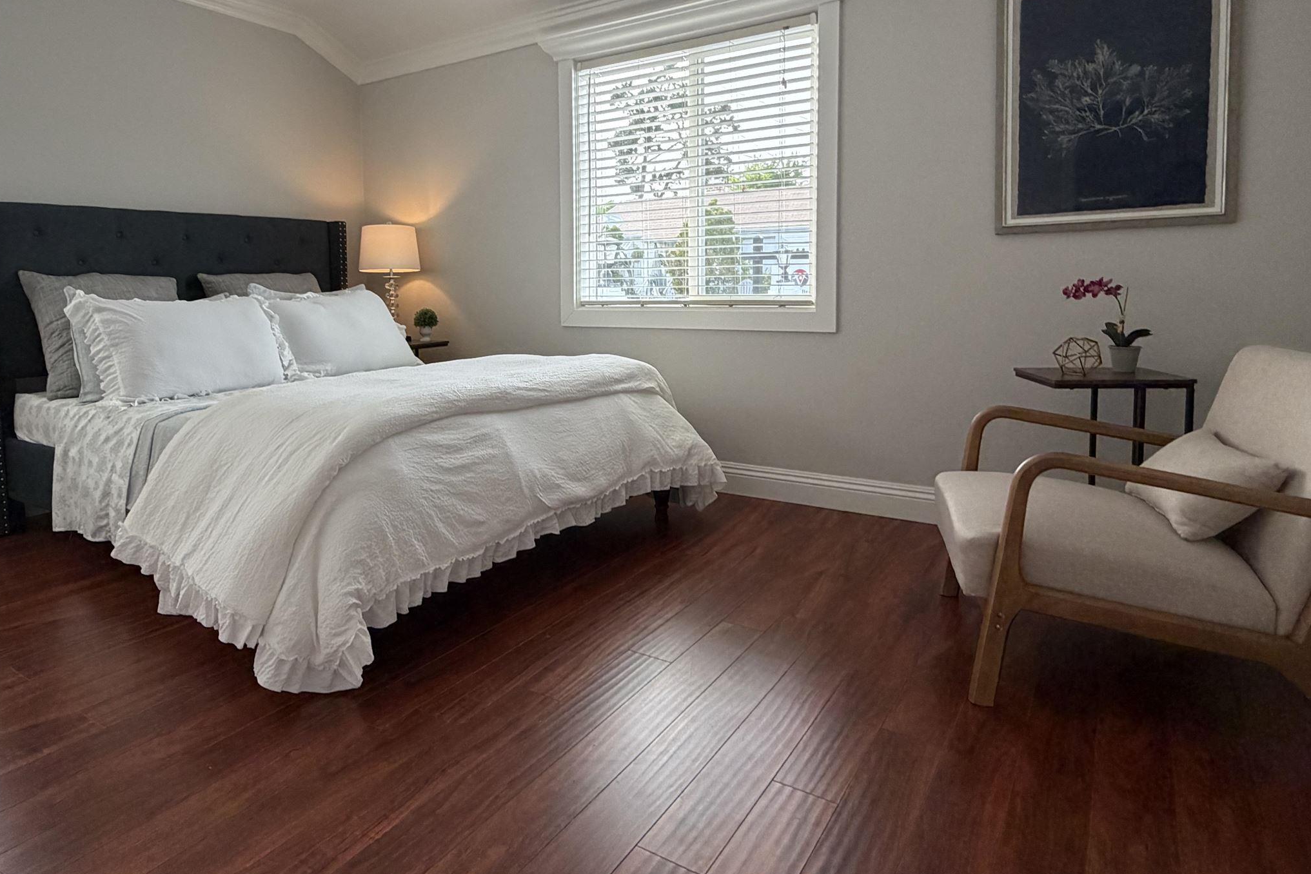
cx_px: 589
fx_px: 801
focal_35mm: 22
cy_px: 335
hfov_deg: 78.4
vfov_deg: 56.6
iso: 250
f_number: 2.2
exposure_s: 1/121
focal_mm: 2.22
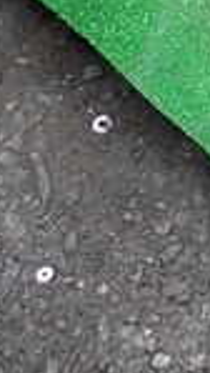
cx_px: 732
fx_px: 1087
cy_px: -105
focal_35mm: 110
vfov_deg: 18.2
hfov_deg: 8.3
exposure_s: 1/100
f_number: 2
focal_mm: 4.5
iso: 100
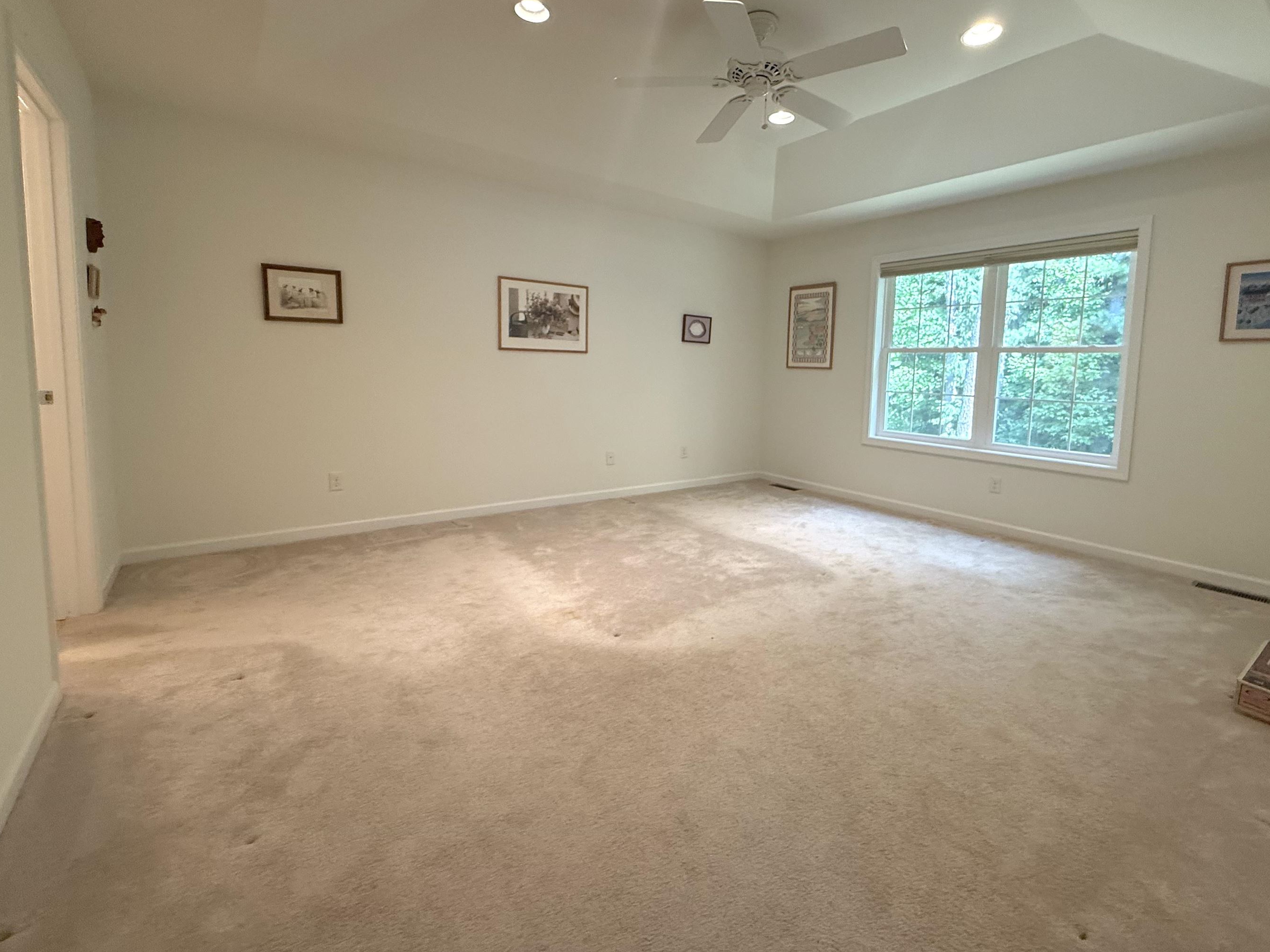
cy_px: 419
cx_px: 685
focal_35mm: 16
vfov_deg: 77.8
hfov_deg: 94.3
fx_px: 587
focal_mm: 2.22
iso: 200
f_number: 2.2
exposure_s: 1/120
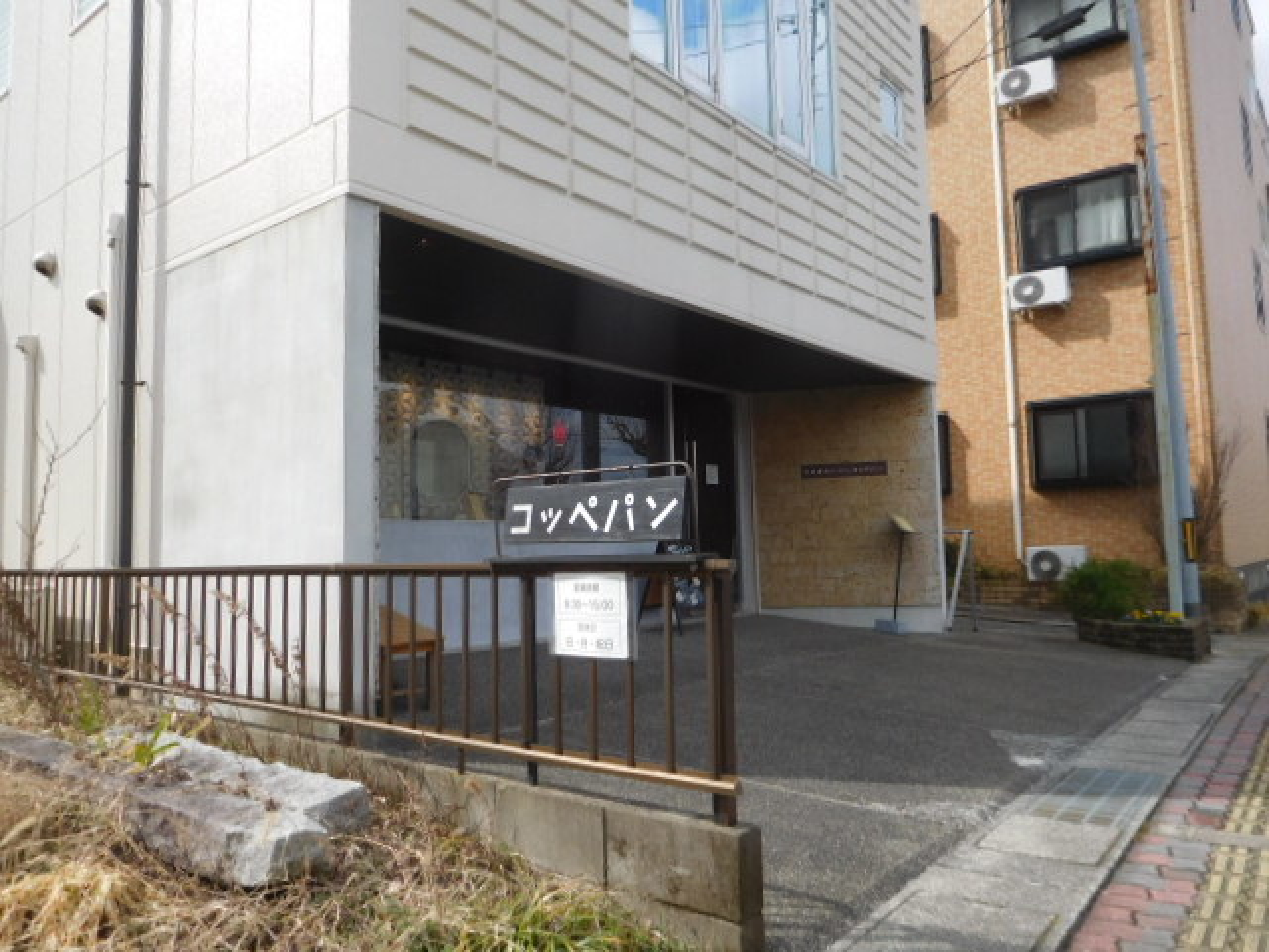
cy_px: 476
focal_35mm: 25
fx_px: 916
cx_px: 634
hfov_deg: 69.4
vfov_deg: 54.9
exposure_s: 1/800
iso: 125
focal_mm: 4.5
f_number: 3.4
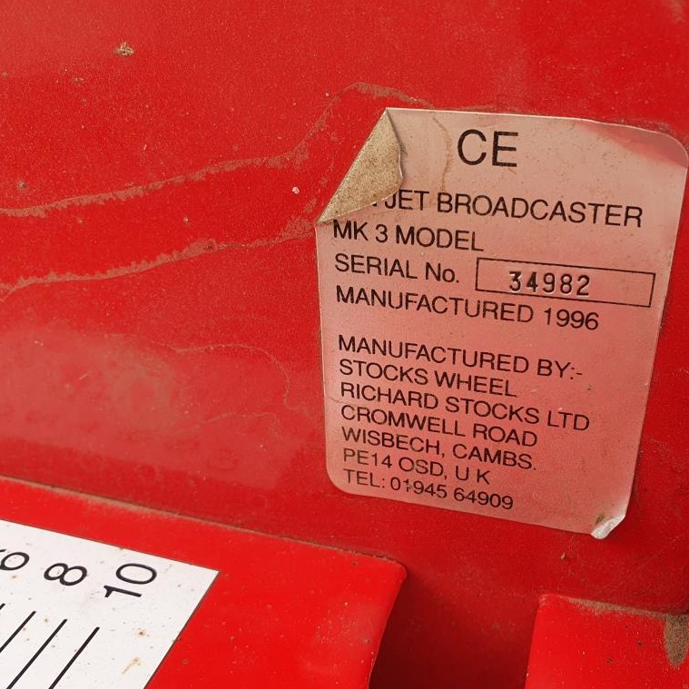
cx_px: 429
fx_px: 698
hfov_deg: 52.0
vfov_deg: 52.5
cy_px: 348
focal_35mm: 31
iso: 50
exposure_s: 1/108
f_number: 2.4
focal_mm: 4.32
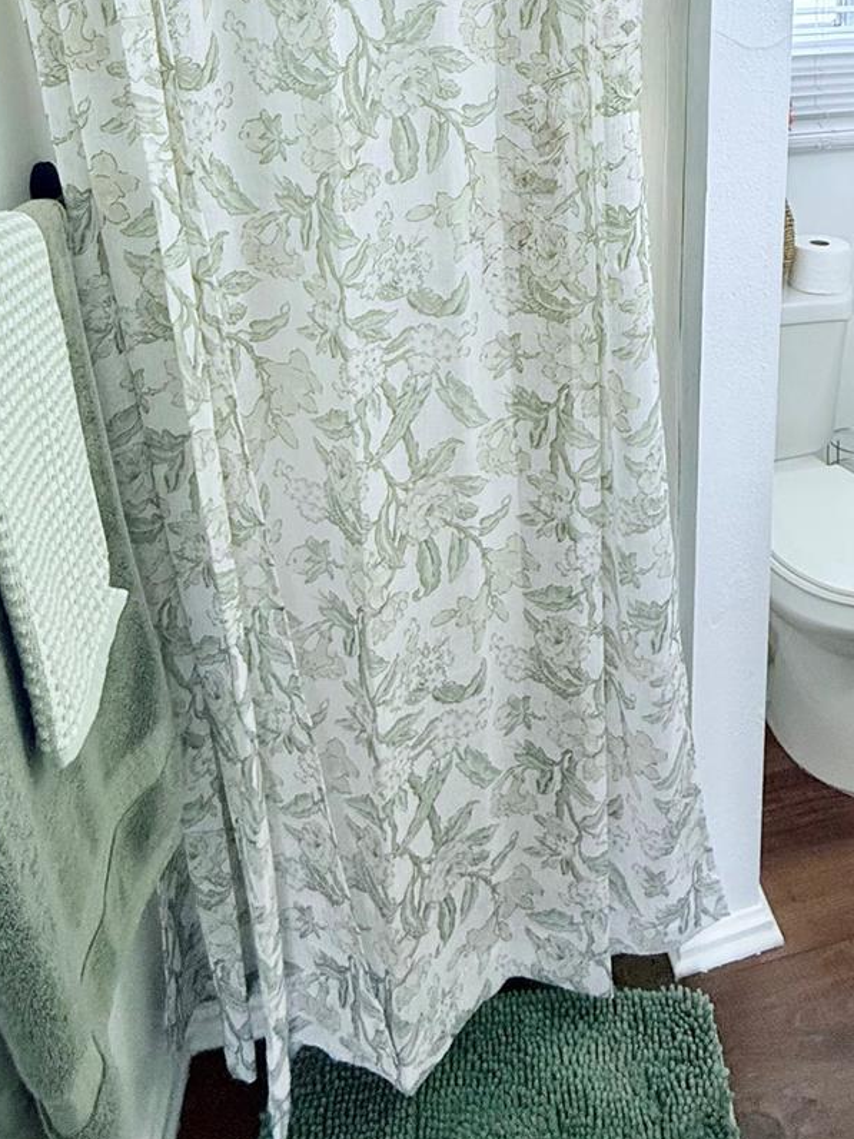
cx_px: 534
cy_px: 175
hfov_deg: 50.8
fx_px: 888
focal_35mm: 27
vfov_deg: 58.5
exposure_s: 1/120
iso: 200
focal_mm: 2.22
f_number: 2.2
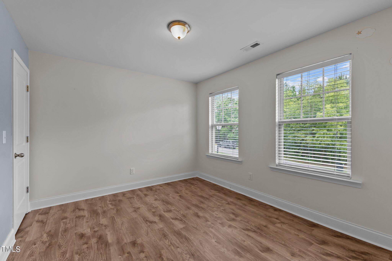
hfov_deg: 100.4
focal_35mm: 15
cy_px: 130
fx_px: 163
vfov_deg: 77.2
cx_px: 196
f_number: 7.1
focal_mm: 15
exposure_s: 1/25
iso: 400
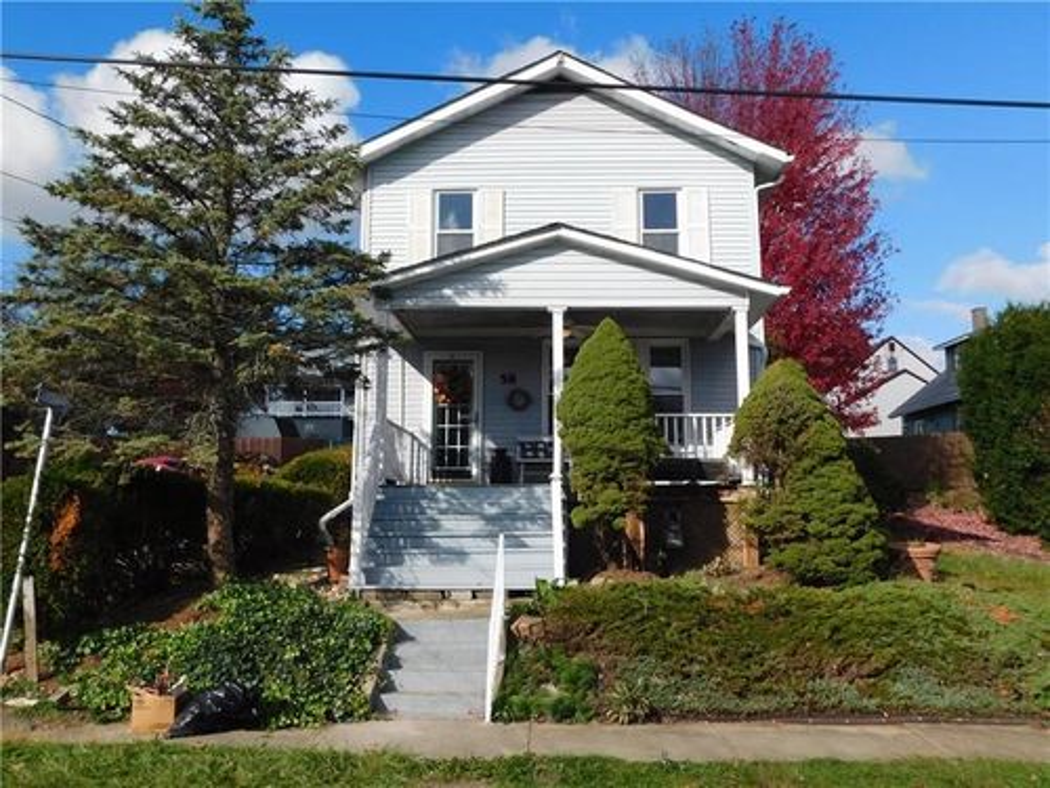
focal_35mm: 30
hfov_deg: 60.0
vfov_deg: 46.8
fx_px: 910
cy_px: 394
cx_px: 525
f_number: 6.4
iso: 125
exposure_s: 1/400
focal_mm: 5.3
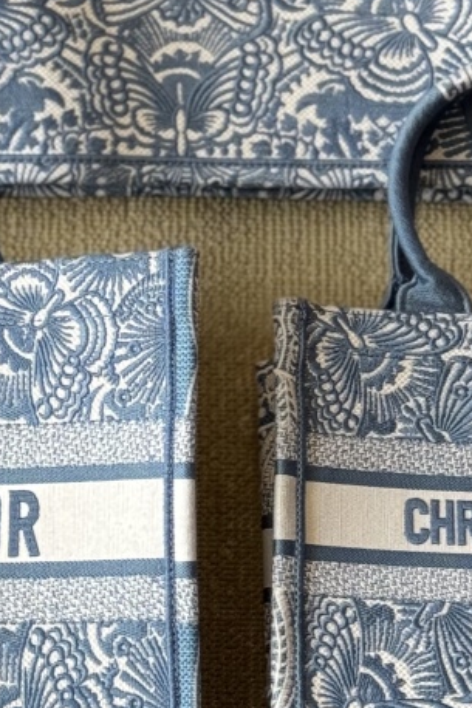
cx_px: 116
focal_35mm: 157
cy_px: -20
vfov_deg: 12.9
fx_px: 3090
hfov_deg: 8.7
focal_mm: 6.76
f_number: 1.78
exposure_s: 1/60
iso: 100
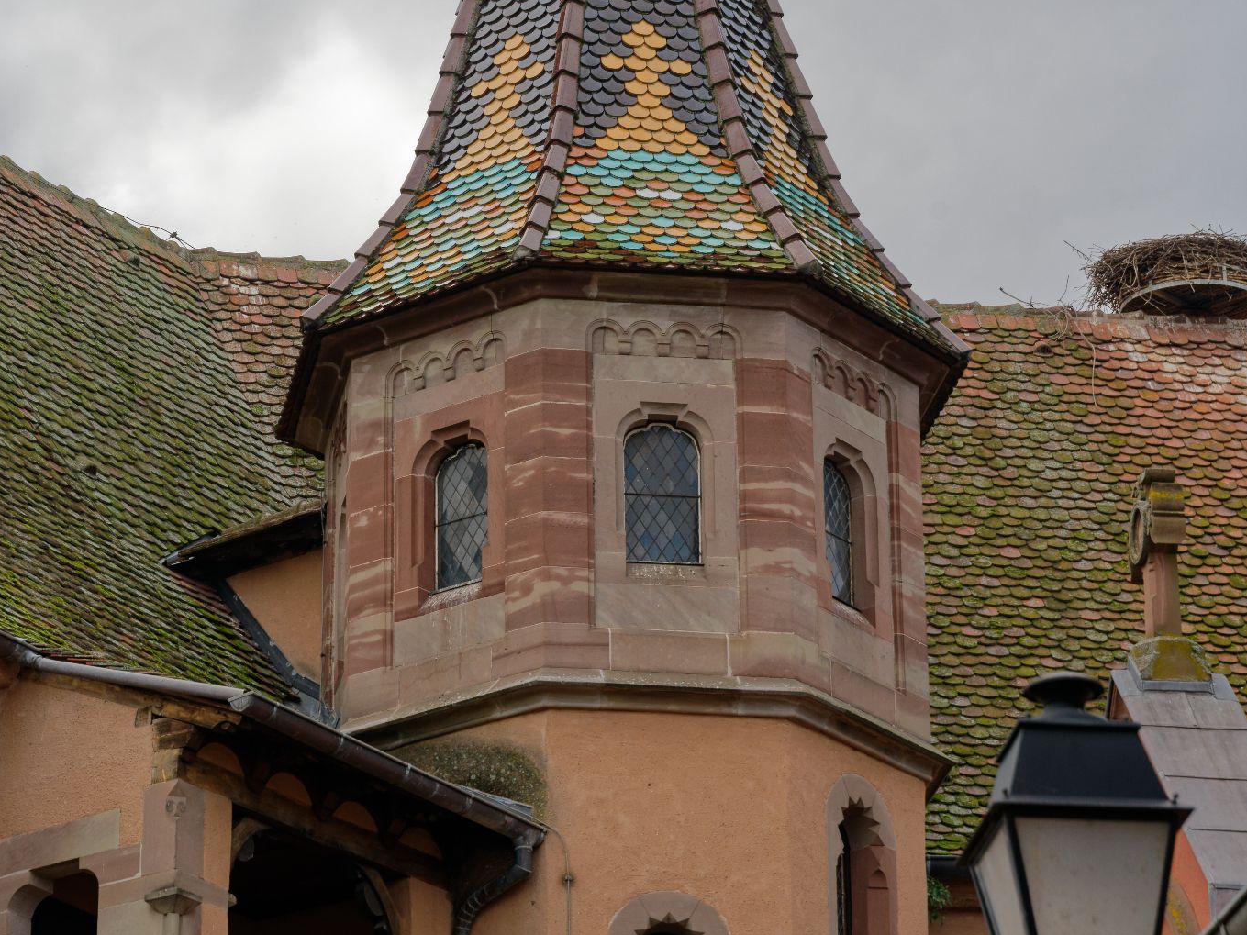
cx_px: 623
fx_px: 5475
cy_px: 72
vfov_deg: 9.7
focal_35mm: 152
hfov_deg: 13.0
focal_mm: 105
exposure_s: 1/320
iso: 100
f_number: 8
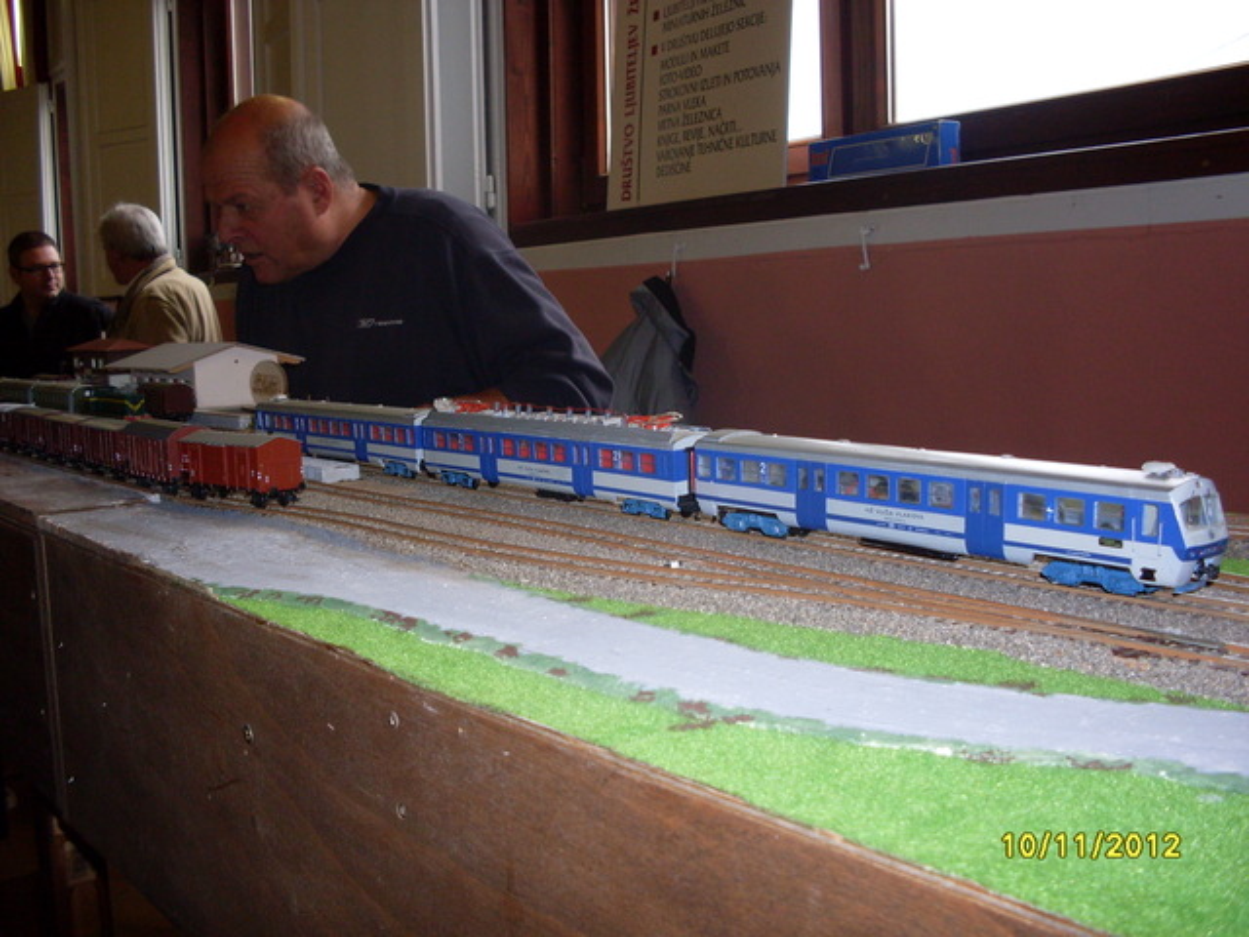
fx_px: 1371
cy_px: 468
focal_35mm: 38
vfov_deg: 37.7
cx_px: 624
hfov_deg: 49.0
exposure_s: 1/45
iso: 100
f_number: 2.8
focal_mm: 6.3
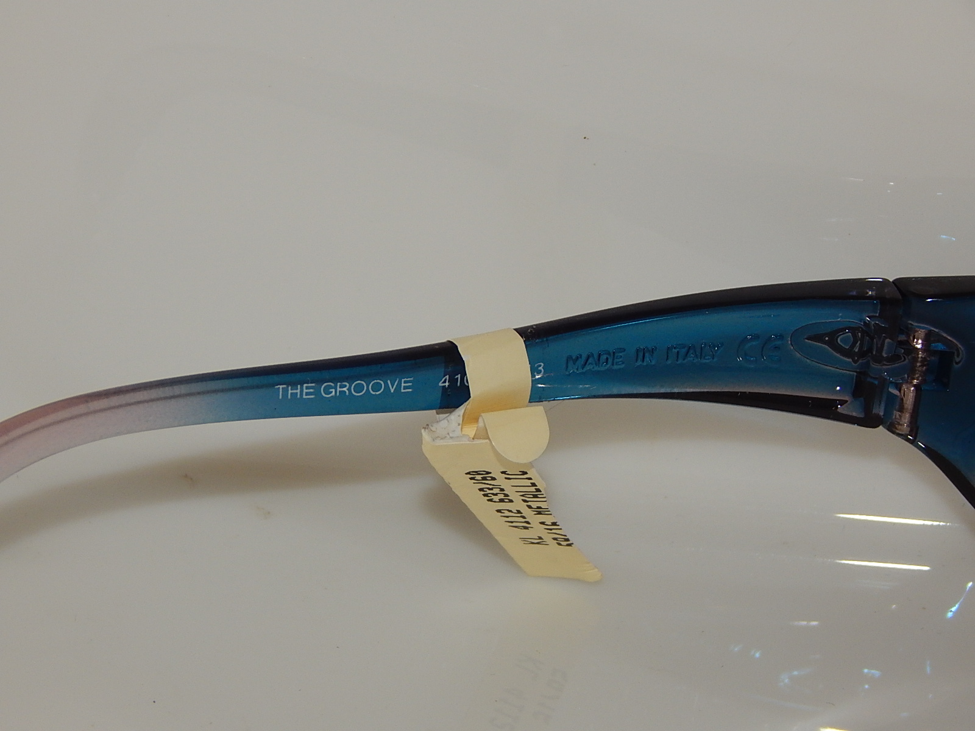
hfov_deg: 12.3
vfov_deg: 9.3
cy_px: 366
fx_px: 4507
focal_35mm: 160
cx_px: 488
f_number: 10.1
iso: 200
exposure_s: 1/30
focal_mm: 28.7
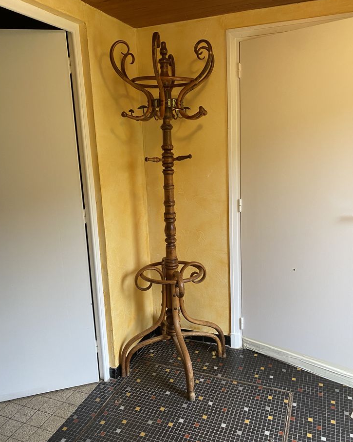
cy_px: 207
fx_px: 366
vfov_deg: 62.2
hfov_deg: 51.5
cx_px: 176
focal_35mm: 28
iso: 125
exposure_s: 1/50
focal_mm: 4.25
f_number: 1.8
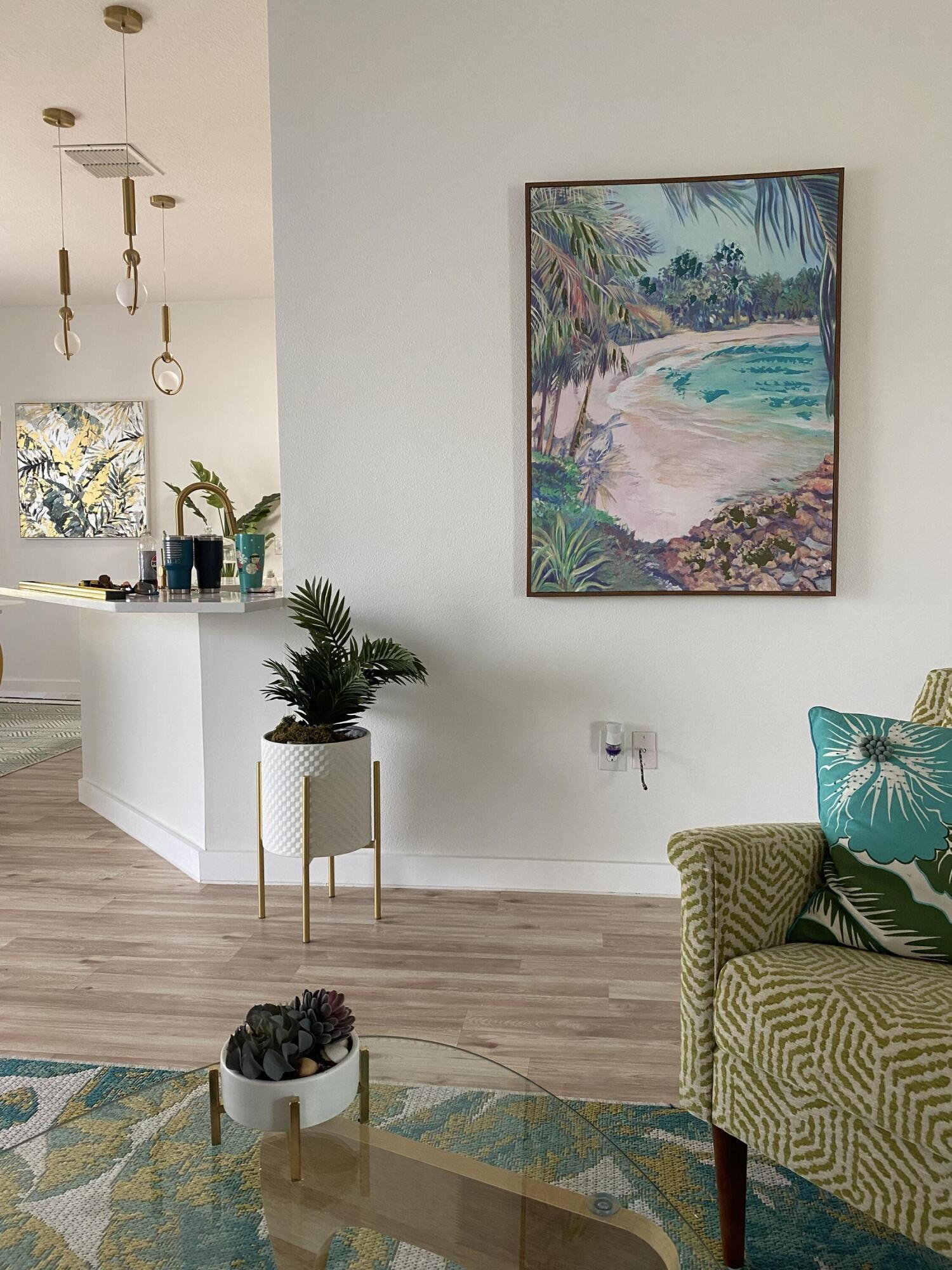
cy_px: 635
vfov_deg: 67.3
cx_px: 476
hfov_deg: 53.1
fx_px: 953
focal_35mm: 26
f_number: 1.8
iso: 125
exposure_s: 1/72
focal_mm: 4.25
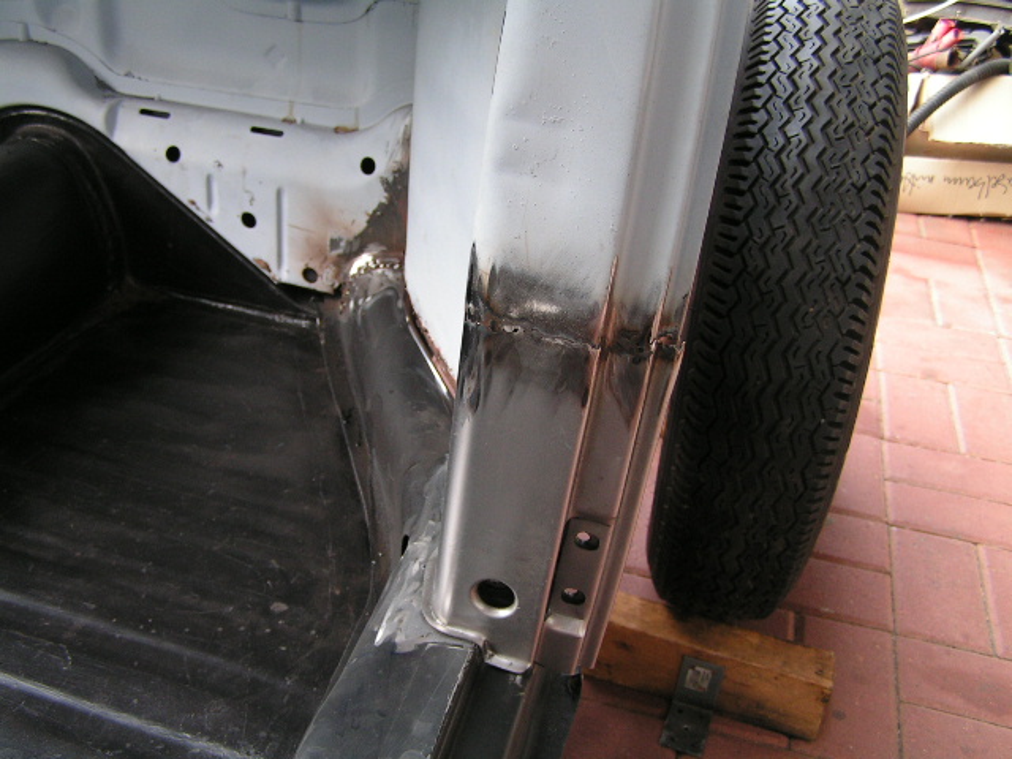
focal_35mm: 38
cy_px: 380
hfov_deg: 49.0
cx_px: 506
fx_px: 1111
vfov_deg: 37.7
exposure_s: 1/40
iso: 80
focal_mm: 6.3
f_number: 2.8
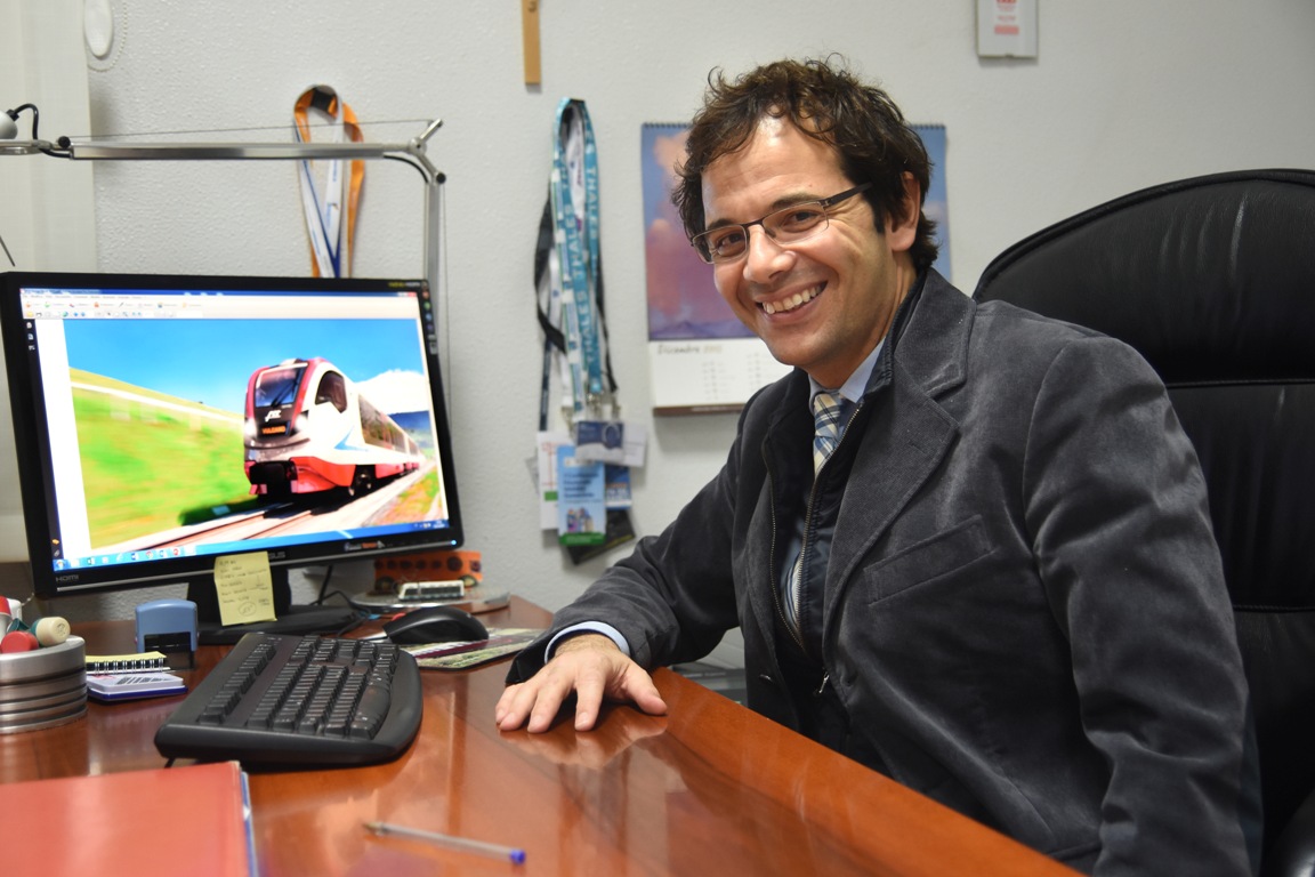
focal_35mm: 48
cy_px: 438
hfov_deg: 41.1
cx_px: 658
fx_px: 1753
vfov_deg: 28.1
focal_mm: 32
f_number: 2.8
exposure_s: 1/50
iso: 800
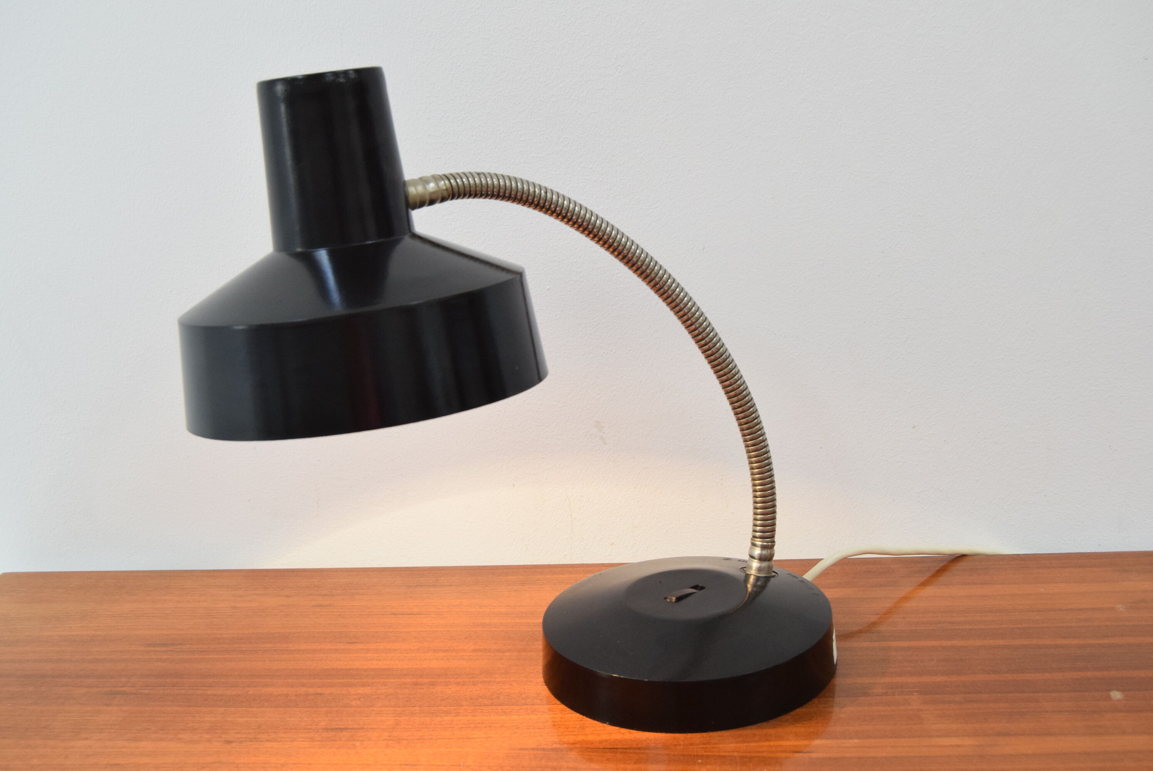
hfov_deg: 41.1
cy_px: 386
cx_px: 576
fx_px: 1538
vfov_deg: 28.1
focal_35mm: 48
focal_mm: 32
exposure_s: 1/160
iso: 1600
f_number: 6.3
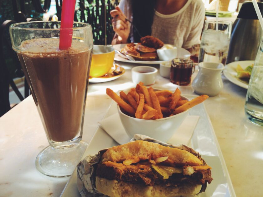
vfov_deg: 46.8
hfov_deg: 60.0
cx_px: 132
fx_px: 228
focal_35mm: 30
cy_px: 98
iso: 32
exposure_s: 1/268
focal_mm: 4.12
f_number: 2.2
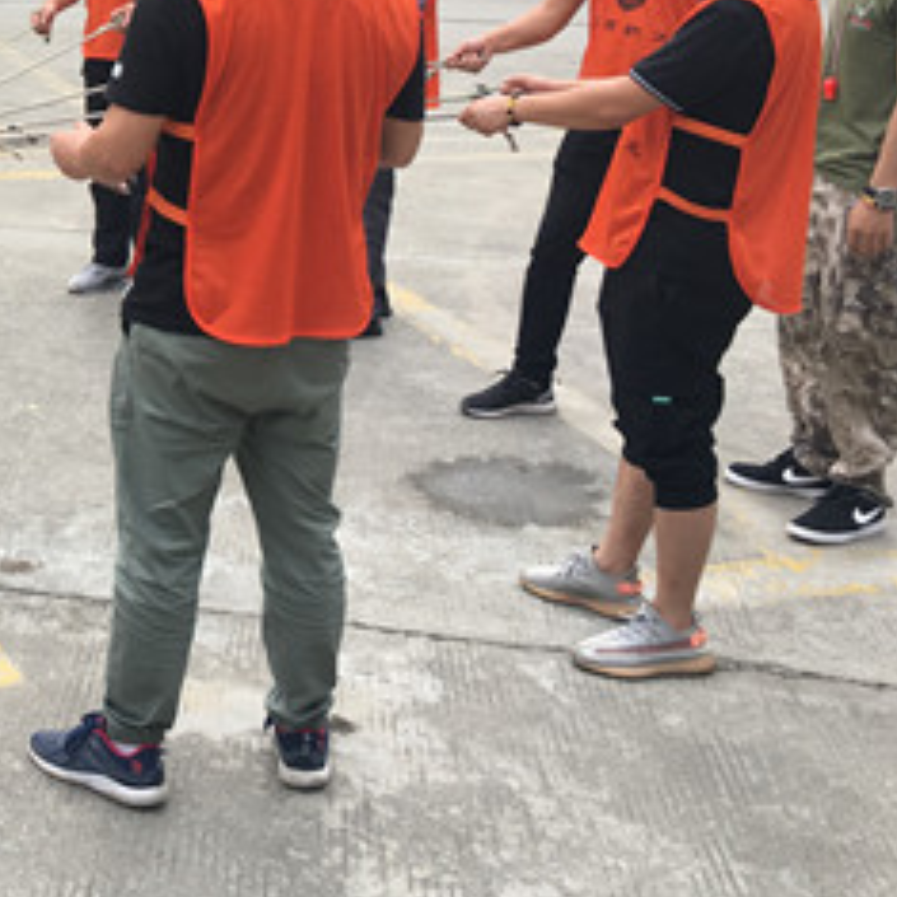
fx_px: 1759
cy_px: 145
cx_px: -92
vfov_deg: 27.9
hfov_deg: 26.4
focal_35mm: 60
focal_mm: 4.15
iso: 25
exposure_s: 1/304
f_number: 2.2
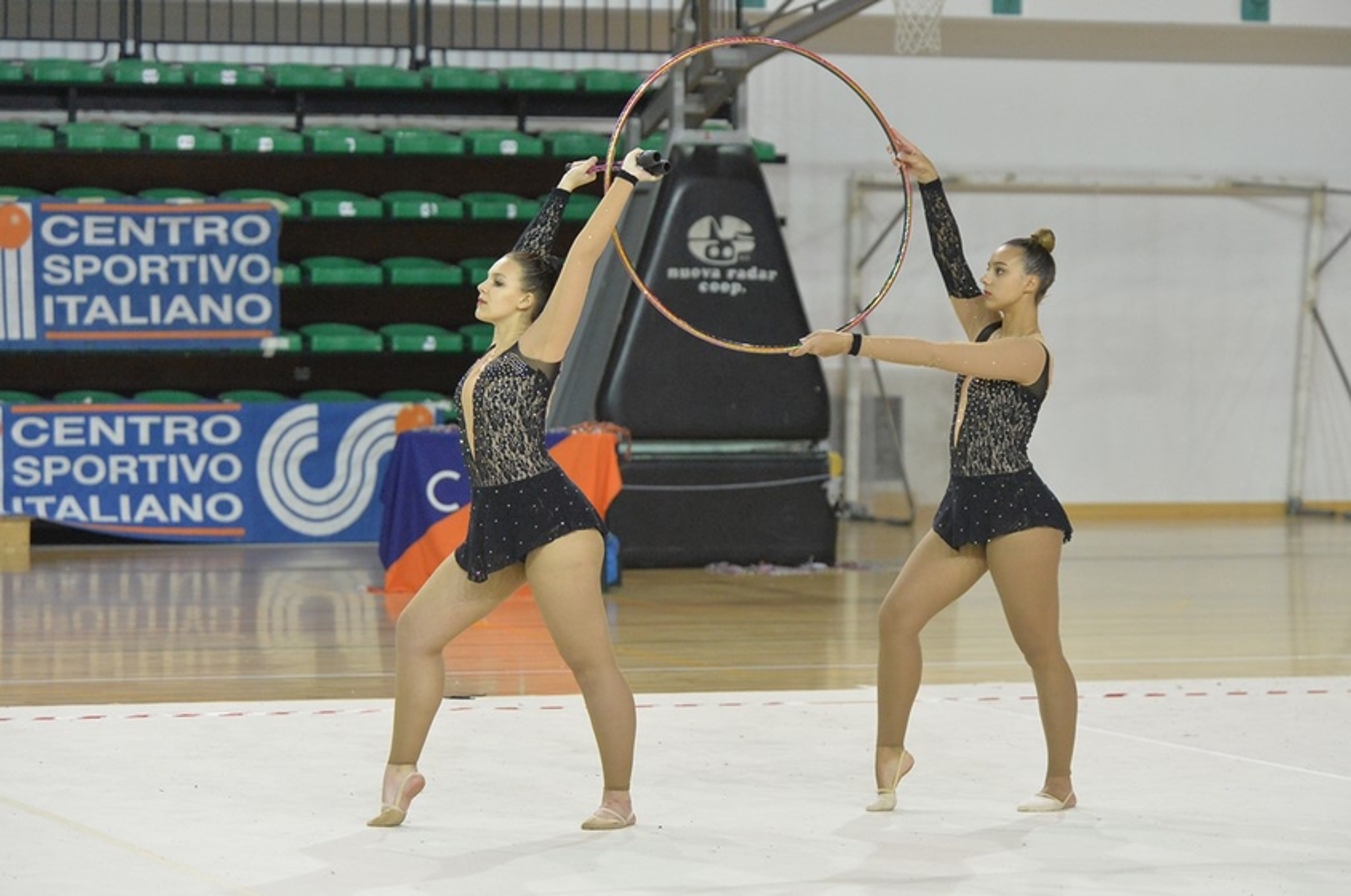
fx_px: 5622
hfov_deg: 13.7
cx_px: 676
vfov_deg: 9.1
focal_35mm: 150
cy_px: 448
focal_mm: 150
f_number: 4.5
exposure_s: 1/500
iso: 6400
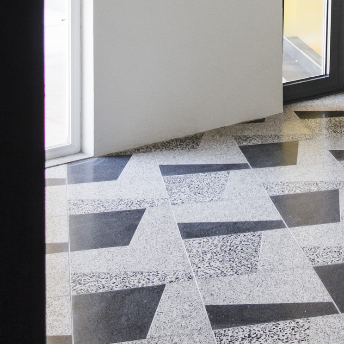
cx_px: 383
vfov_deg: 16.7
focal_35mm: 96
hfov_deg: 17.5
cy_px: -150
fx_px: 1079
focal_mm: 10.4
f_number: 2.2
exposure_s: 1/200
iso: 250
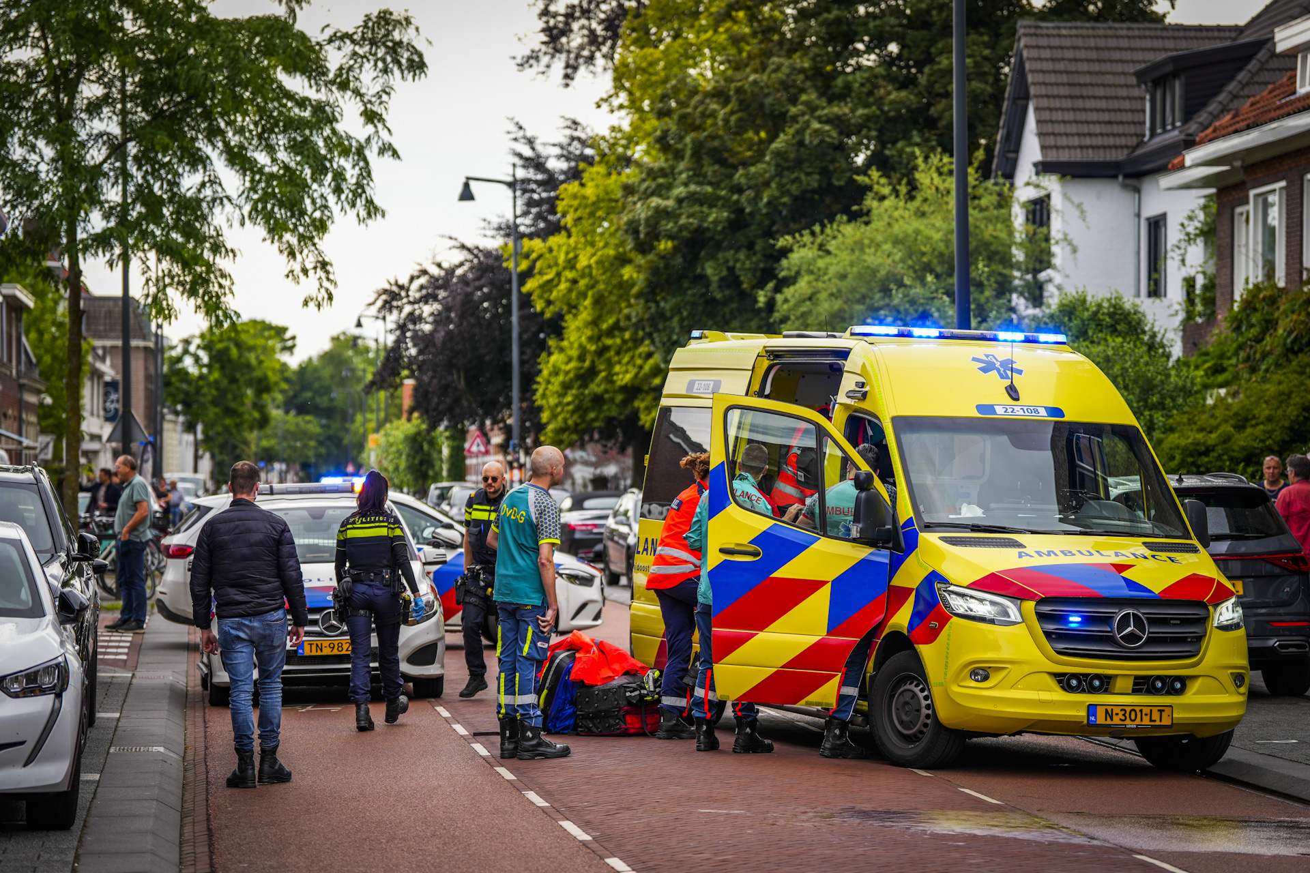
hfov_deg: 19.6
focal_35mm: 104
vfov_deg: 13.2
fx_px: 3784
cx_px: 655
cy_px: 436
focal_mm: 104
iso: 100
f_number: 2.8
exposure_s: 1/320
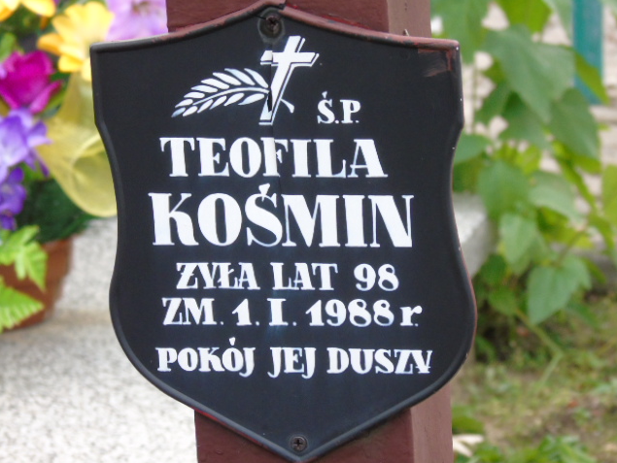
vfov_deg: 5.3
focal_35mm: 280
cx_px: 310
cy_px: 231
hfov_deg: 7.1
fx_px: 4994
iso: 400
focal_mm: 50
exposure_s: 1/125
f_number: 4.9
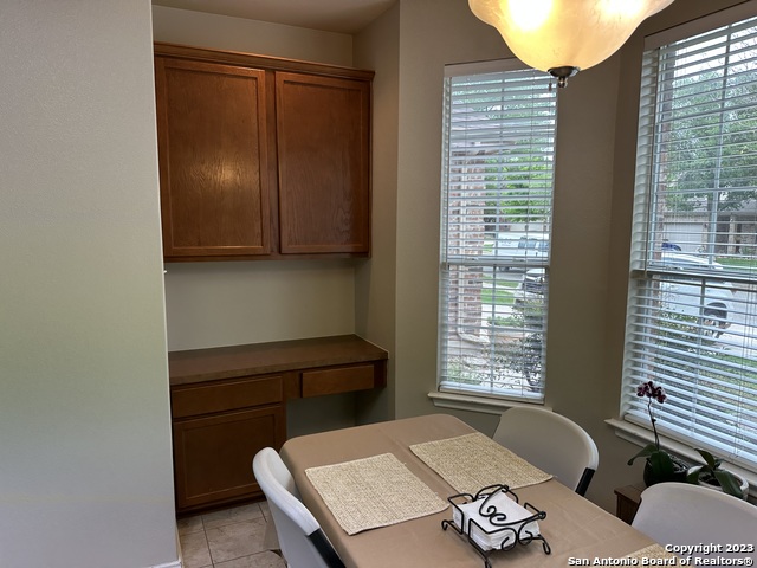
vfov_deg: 56.8
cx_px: 378
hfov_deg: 71.6
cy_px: 284
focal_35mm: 24
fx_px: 525
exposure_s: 1/120
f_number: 1.78
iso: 80
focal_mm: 6.86
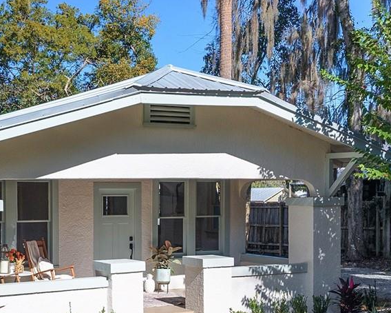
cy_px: 213
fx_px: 763
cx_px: 127
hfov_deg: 28.5
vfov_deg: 23.0
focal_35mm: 66
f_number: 1.8
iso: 350
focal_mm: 8.67
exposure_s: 1/4000
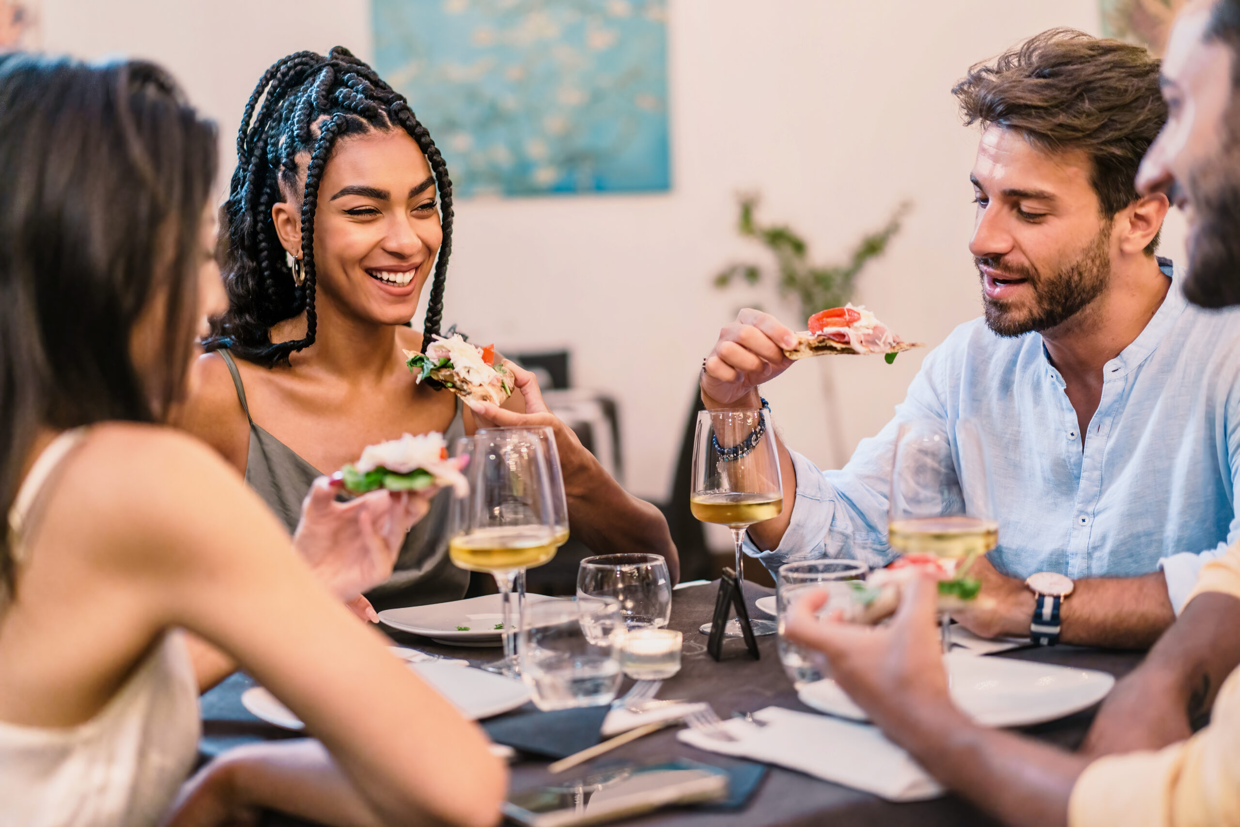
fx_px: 1894
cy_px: 414
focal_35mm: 55
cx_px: 620
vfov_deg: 24.6
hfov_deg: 36.2
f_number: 1.8
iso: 3200
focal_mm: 55
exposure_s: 1/100
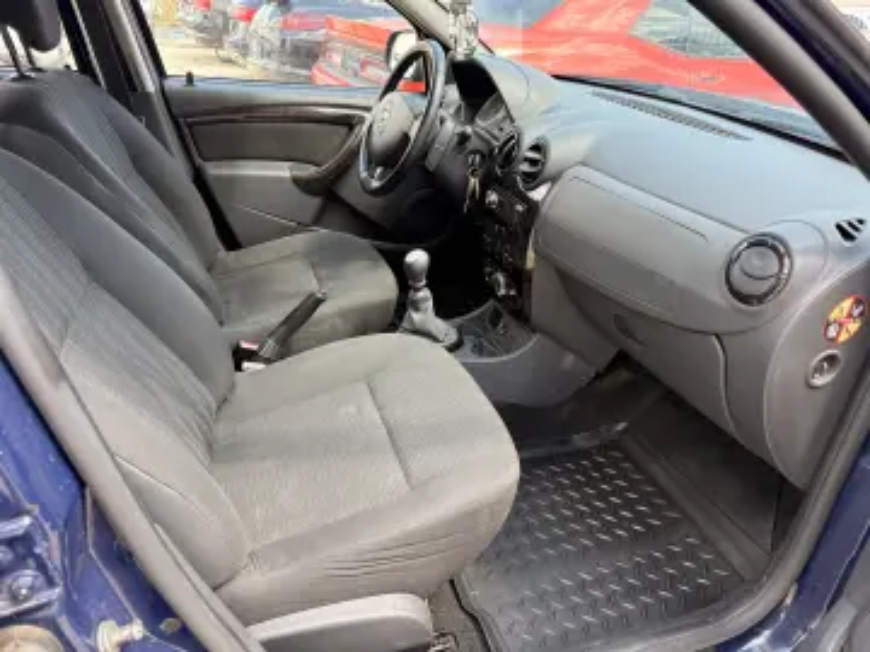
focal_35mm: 24
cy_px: 326
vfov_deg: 56.8
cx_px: 435
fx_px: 603
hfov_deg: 71.6
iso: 125
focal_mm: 6.76
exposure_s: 1/243
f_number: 1.78
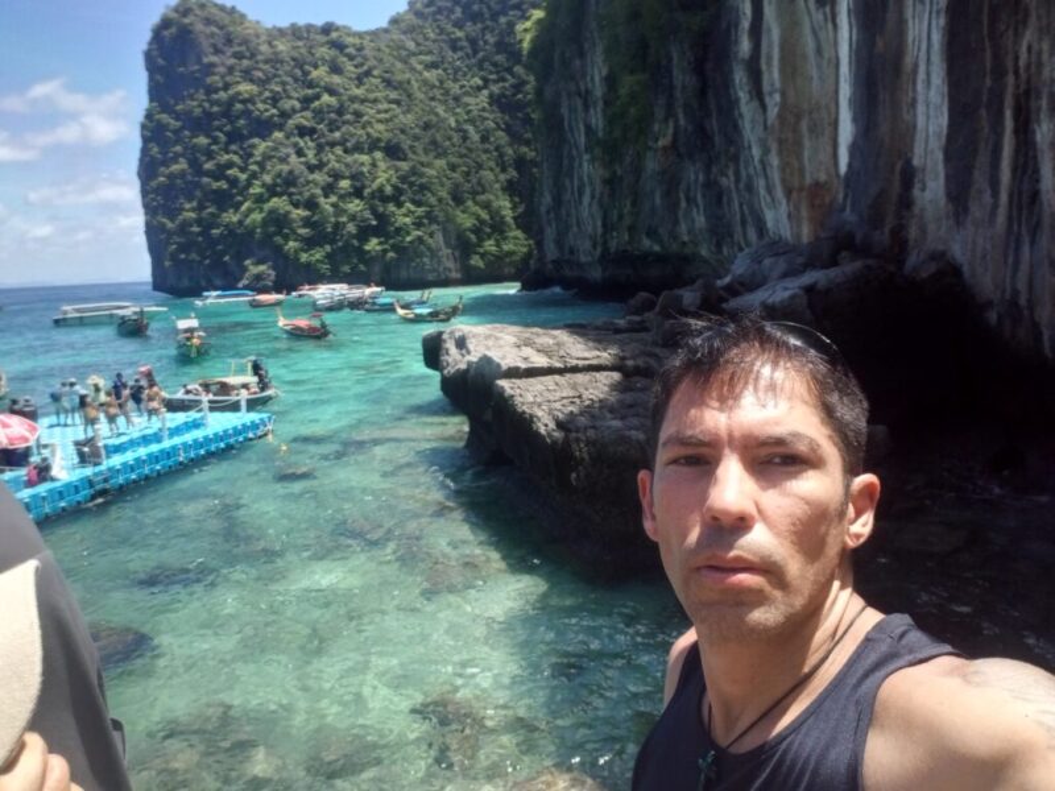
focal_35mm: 28
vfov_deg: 49.7
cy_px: 396
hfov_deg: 63.4
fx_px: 853
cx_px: 528
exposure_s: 1/723
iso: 110
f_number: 2
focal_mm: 2.75
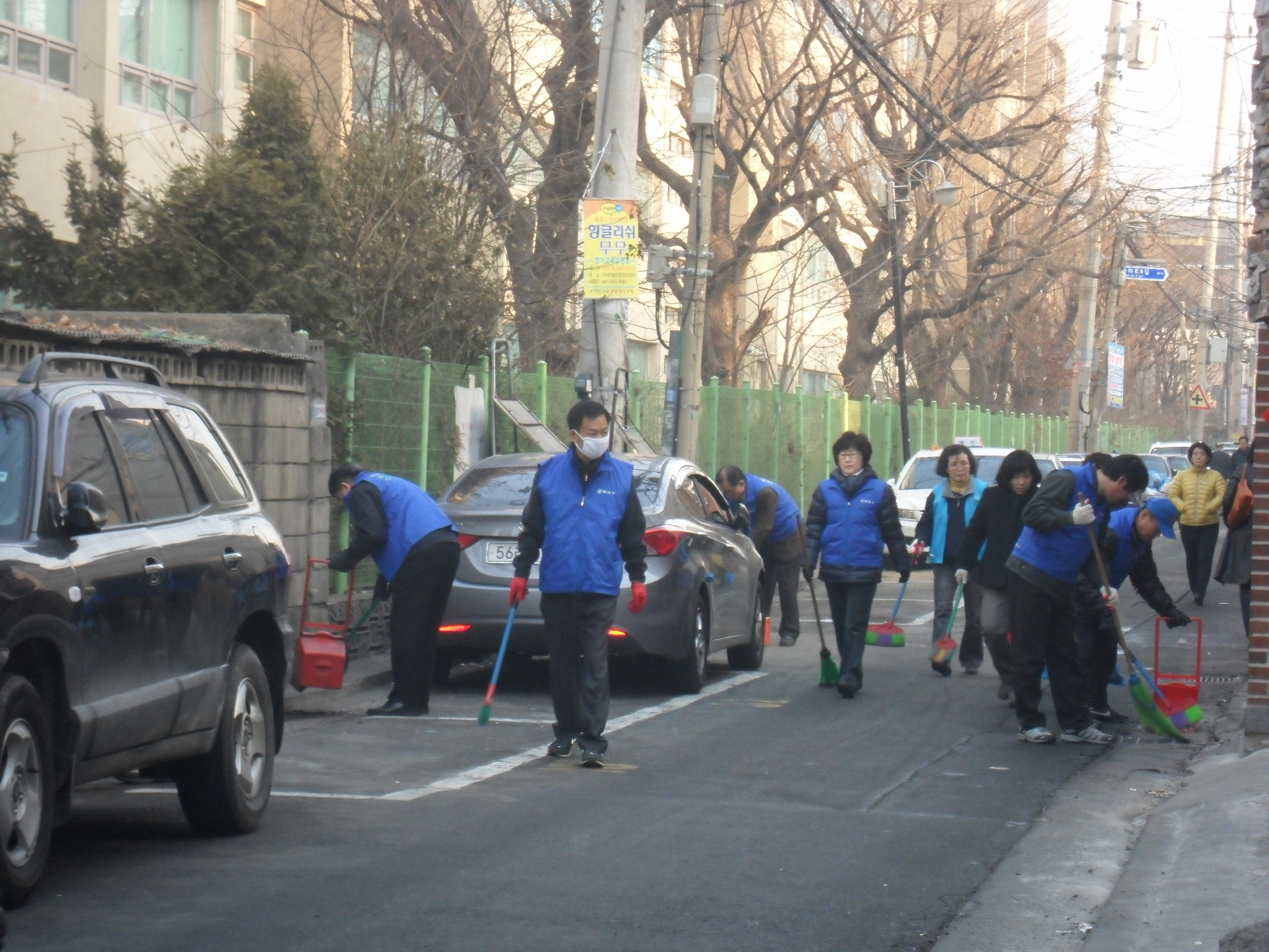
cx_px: 634
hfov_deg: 17.1
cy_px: 476
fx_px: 4216
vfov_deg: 12.9
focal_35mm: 115
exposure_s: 1/60
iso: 320
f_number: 5.7
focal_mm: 20.7
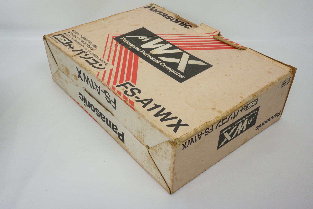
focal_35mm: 36
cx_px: 156
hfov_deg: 53.1
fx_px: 313
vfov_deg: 36.9
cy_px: 104
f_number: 13
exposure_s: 1/40
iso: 1600
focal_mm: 24
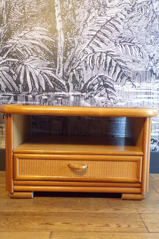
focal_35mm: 34
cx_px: 80
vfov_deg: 55.8
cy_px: 122
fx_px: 225
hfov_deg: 38.9
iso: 400
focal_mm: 5.8
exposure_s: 1/14
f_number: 3.2
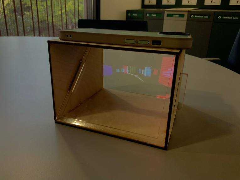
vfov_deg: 48.2
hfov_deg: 61.7
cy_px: 90
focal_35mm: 29
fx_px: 201
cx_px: 120
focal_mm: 3
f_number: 1.8
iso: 64
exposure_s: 1/75
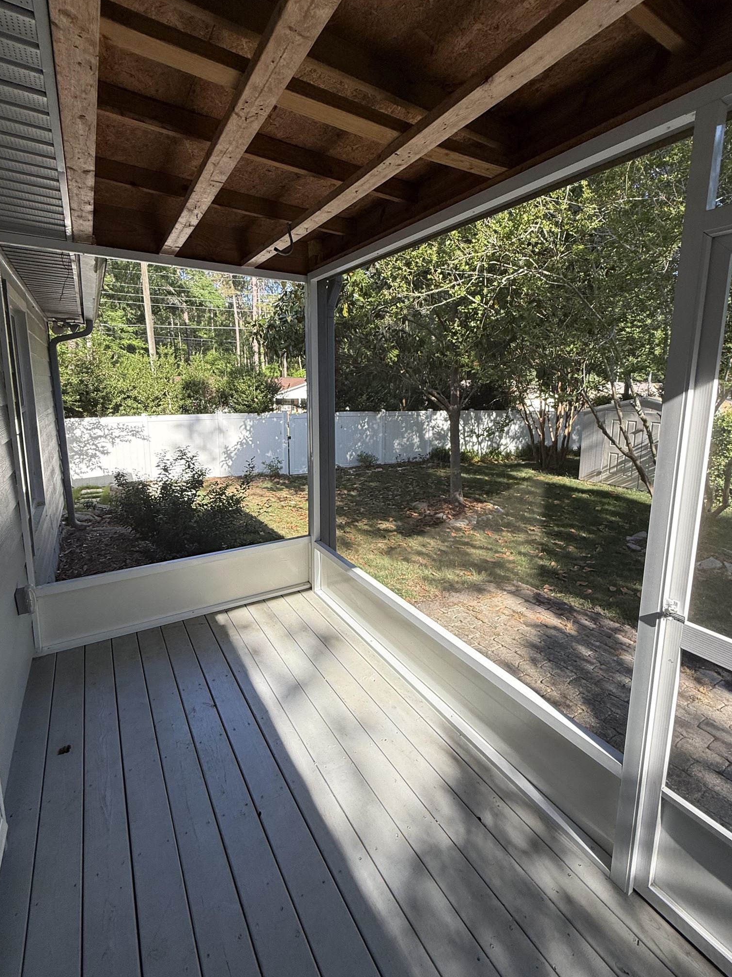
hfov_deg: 78.1
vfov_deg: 94.3
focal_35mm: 16
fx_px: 451
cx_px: 368
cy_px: 452
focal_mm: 2.22
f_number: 2.2
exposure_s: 1/472
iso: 64
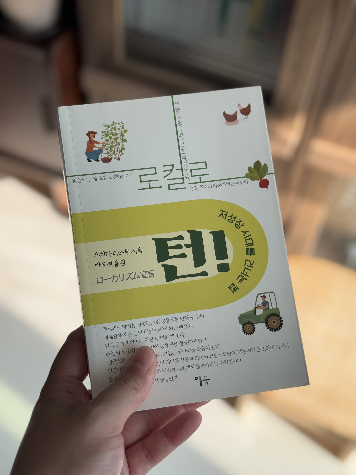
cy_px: 238
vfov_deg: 39.7
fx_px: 658
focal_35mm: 48
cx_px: 178
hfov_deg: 30.3
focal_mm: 6.76
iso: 80
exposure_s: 1/150
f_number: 1.78
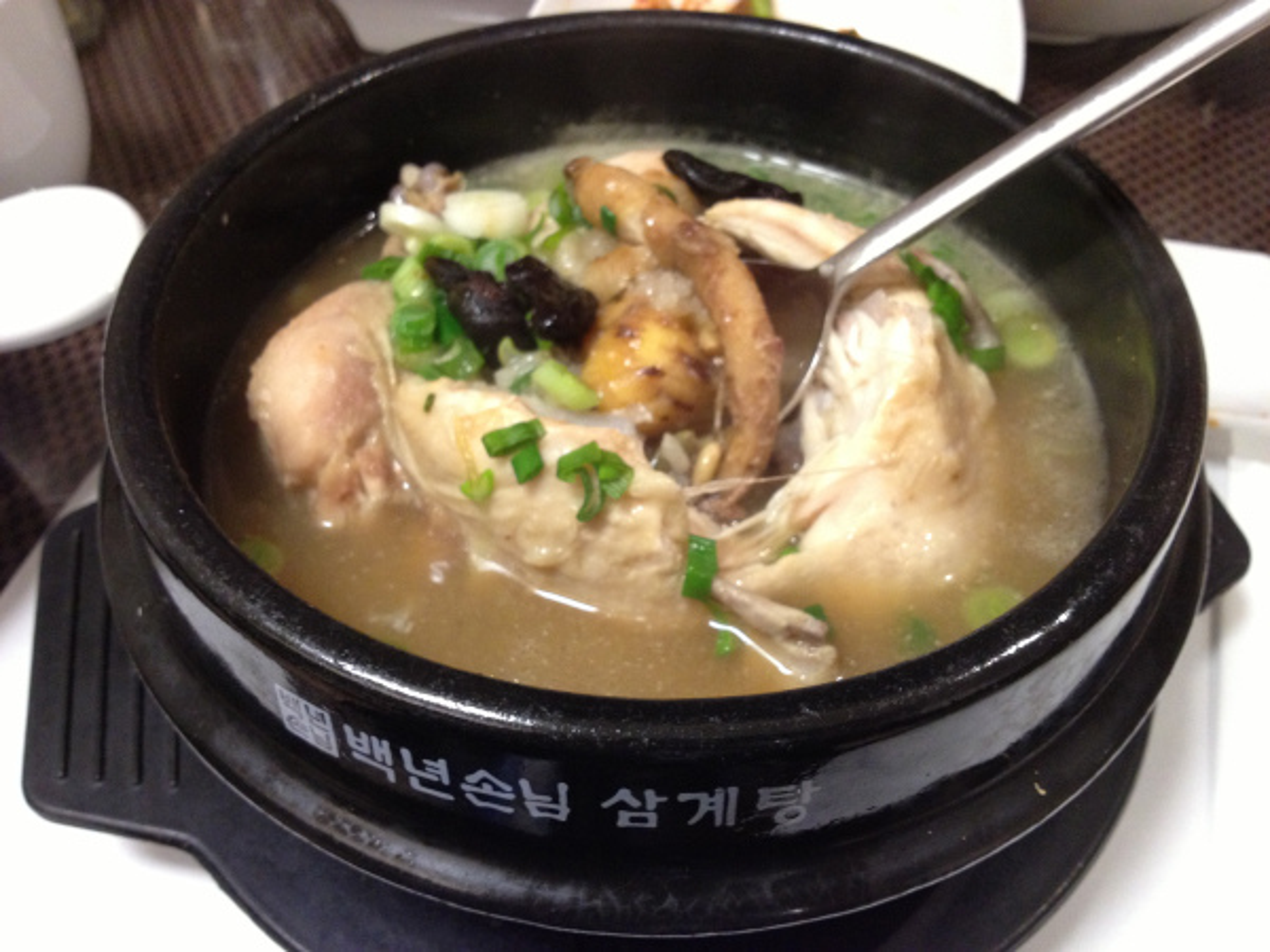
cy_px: 476
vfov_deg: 40.7
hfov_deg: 52.6
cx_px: 635
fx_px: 1284
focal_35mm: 35
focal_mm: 4.28
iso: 250
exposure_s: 1/20
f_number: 2.4
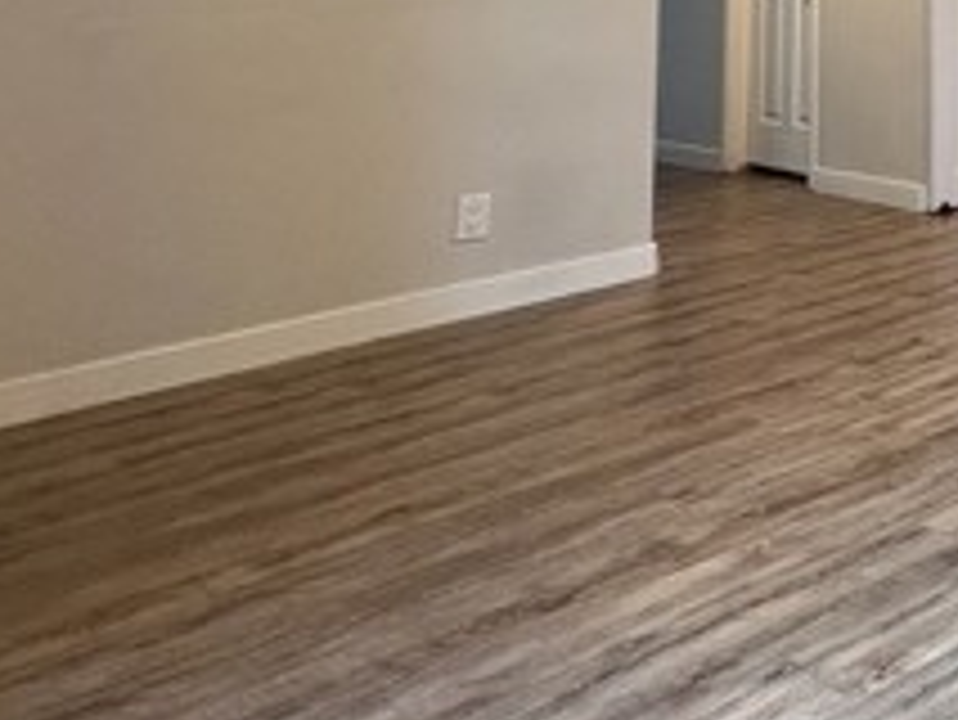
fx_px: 1163
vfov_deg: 29.2
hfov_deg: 29.6
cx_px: 1394
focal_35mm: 42
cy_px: -166
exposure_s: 1/60
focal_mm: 2.22
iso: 160
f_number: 2.2
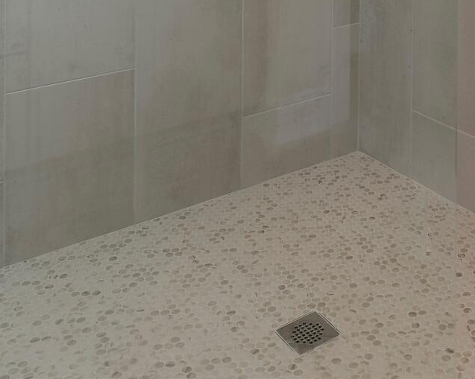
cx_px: 438
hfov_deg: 31.8
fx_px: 787
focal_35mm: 56
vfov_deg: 22.8
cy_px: -168
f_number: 5.6
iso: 100
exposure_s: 1/8
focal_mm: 13
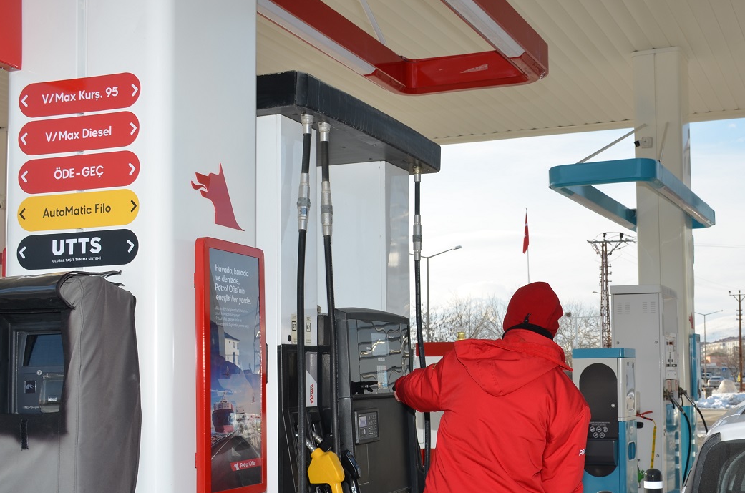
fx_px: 1027
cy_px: 302
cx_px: 492
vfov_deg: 26.9
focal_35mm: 50
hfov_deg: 39.5
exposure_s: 1/250
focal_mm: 23
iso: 100
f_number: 8
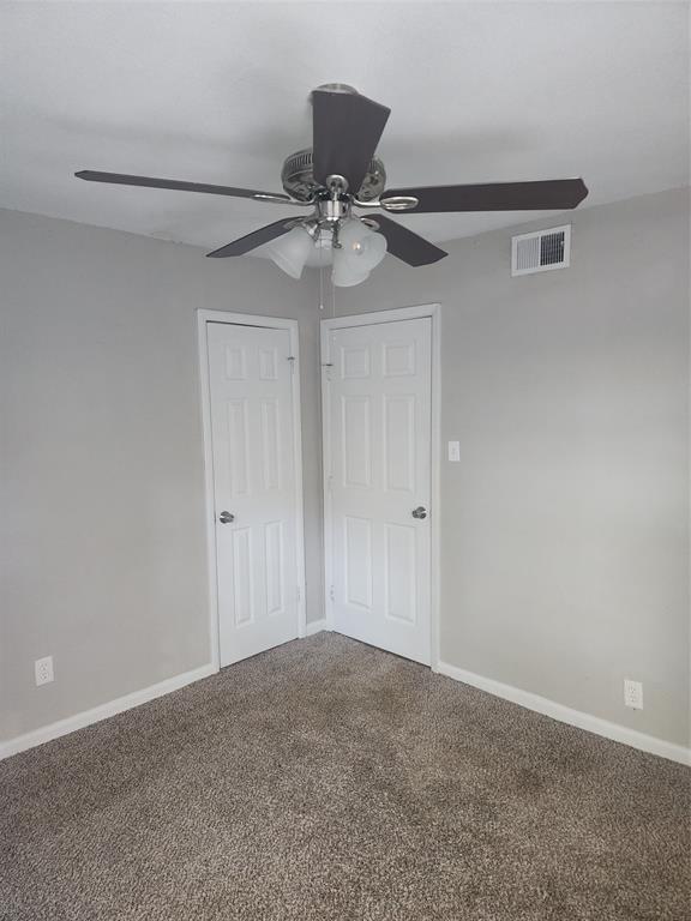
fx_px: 612
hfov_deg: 58.9
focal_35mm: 23
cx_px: 346
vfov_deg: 73.9
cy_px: 460
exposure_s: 1/60
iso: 800
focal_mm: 6.4
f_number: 1.8
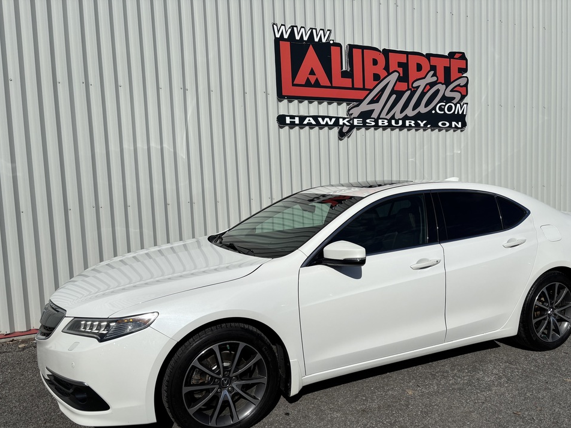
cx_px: 306
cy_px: 229
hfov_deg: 63.4
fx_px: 462
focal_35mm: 28
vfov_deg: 49.7
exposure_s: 1/13889
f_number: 1.6
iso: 50
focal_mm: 5.96
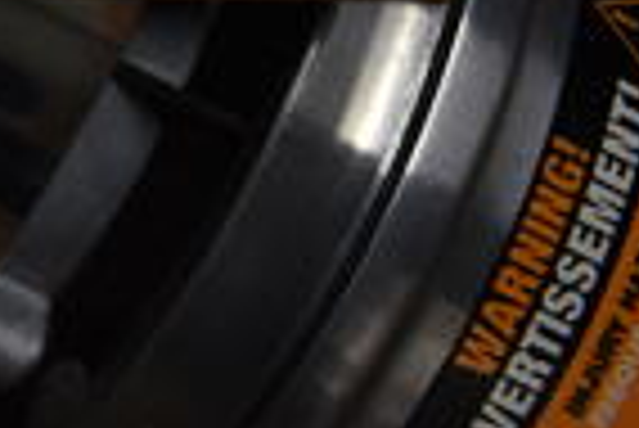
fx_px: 2061
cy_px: -374
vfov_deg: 11.0
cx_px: -598
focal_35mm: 116
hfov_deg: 14.8
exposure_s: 1/30
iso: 360
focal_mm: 18
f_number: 3.5
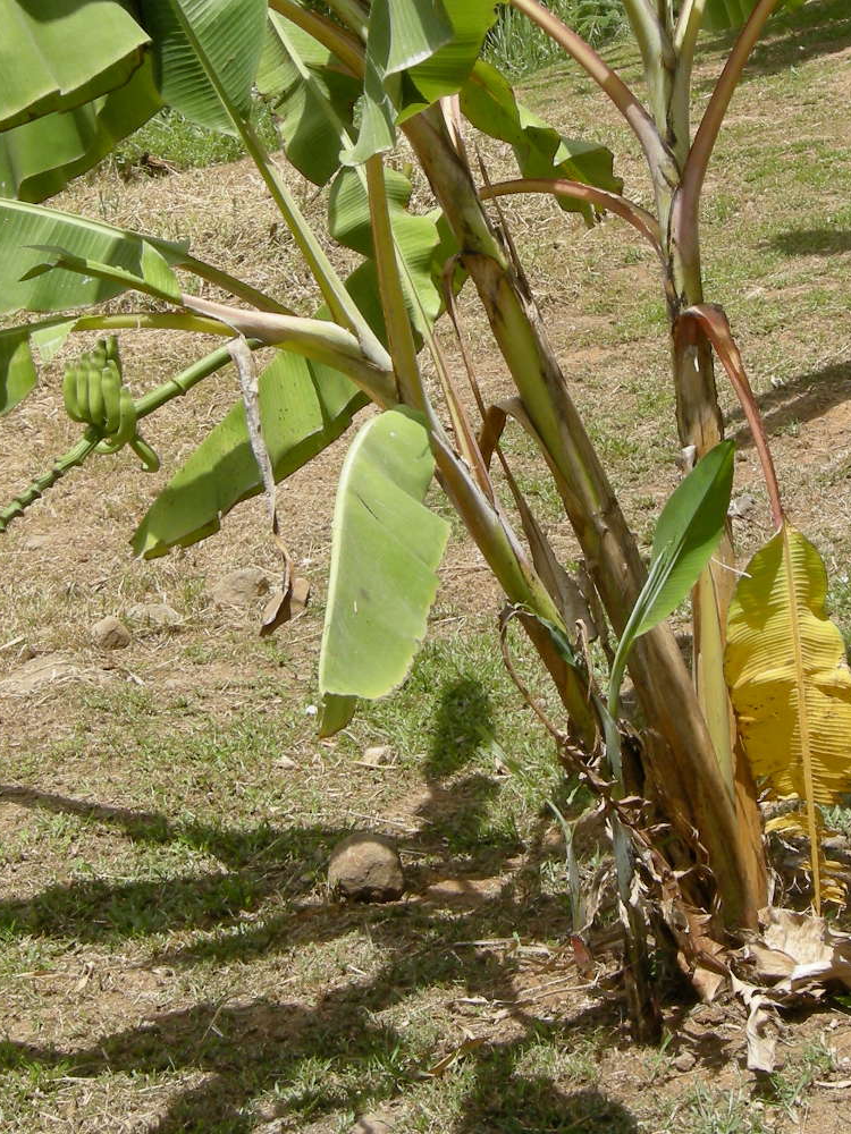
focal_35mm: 84
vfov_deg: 23.1
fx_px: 2753
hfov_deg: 17.6
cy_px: 290
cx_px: 498
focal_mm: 7.5
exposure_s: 1/245
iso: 64
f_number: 5.4
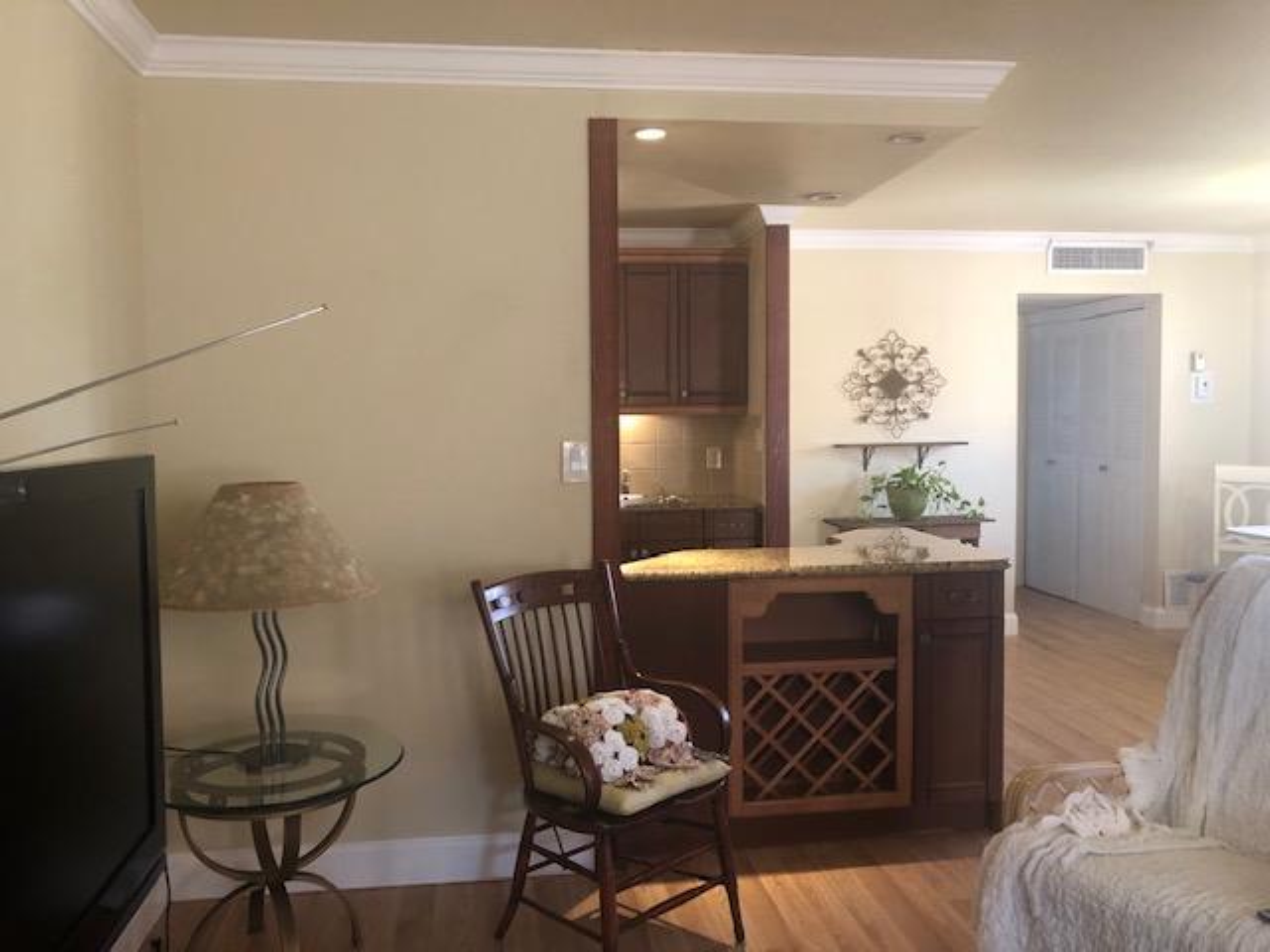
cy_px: 476
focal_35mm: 28
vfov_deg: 49.7
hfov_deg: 63.4
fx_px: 1027
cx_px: 635
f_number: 1.8
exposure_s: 1/15
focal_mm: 3.99
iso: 40
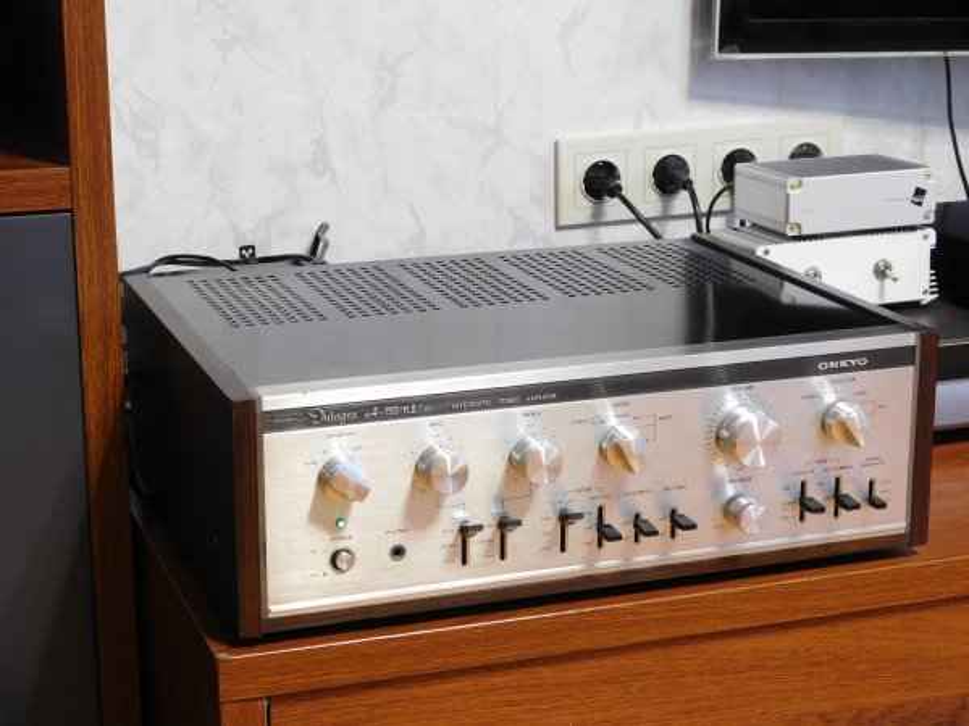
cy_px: 363
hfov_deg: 27.4
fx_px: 1987
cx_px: 484
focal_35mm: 71
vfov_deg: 20.7
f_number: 4.3
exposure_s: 1/8
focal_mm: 12.6
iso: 400
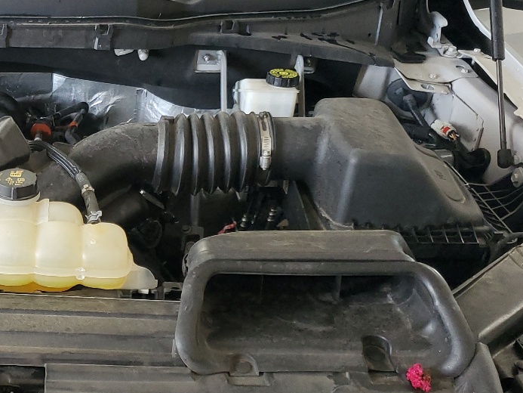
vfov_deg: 24.3
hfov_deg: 29.8
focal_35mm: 60
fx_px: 907
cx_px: -12
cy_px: 271
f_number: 1.5
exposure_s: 1/60.2
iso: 129
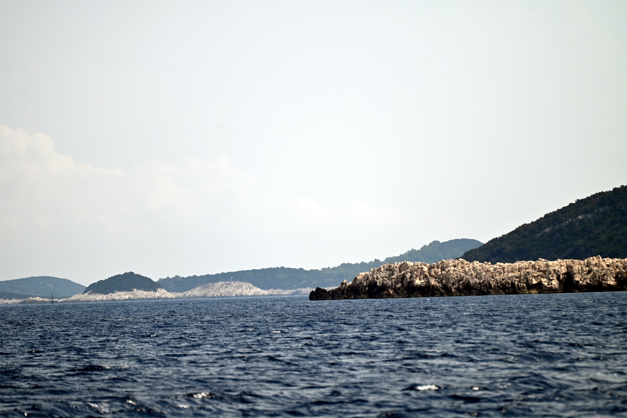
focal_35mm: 300
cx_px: 314
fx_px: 5225
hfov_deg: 6.9
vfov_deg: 4.6
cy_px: 209
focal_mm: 300
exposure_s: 1/1000
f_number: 5.6
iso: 100
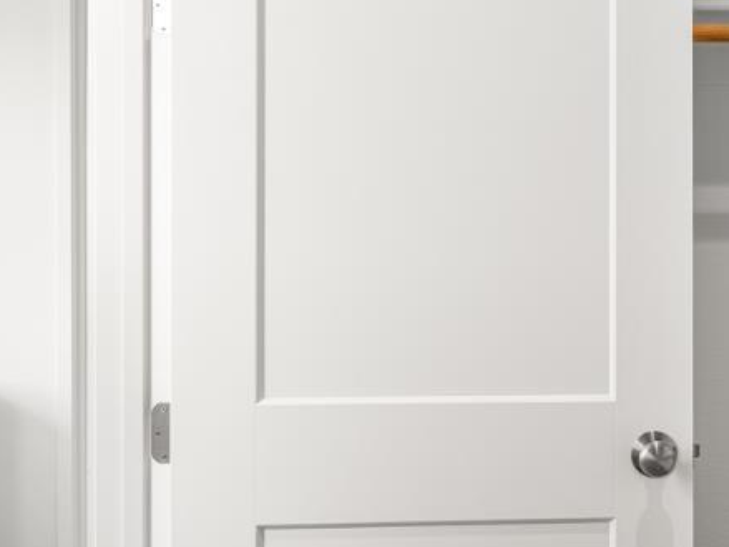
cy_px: 273
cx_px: 641
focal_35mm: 46
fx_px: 968
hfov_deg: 38.7
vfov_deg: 31.5
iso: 160
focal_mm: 14
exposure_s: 1/5
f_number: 9
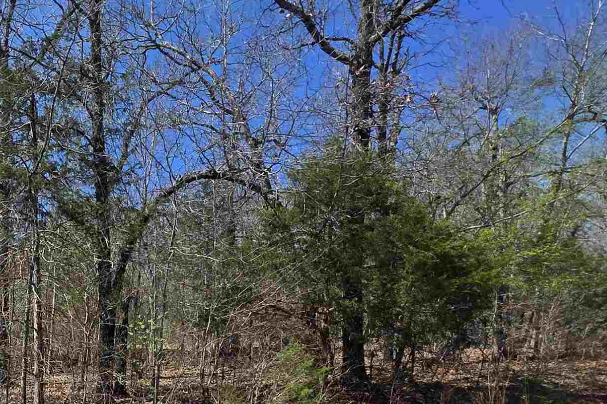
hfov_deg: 46.1
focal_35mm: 34
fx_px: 573
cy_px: 400
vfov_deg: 35.4
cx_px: -10
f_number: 1.9
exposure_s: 1/1437
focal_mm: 2.2
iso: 40
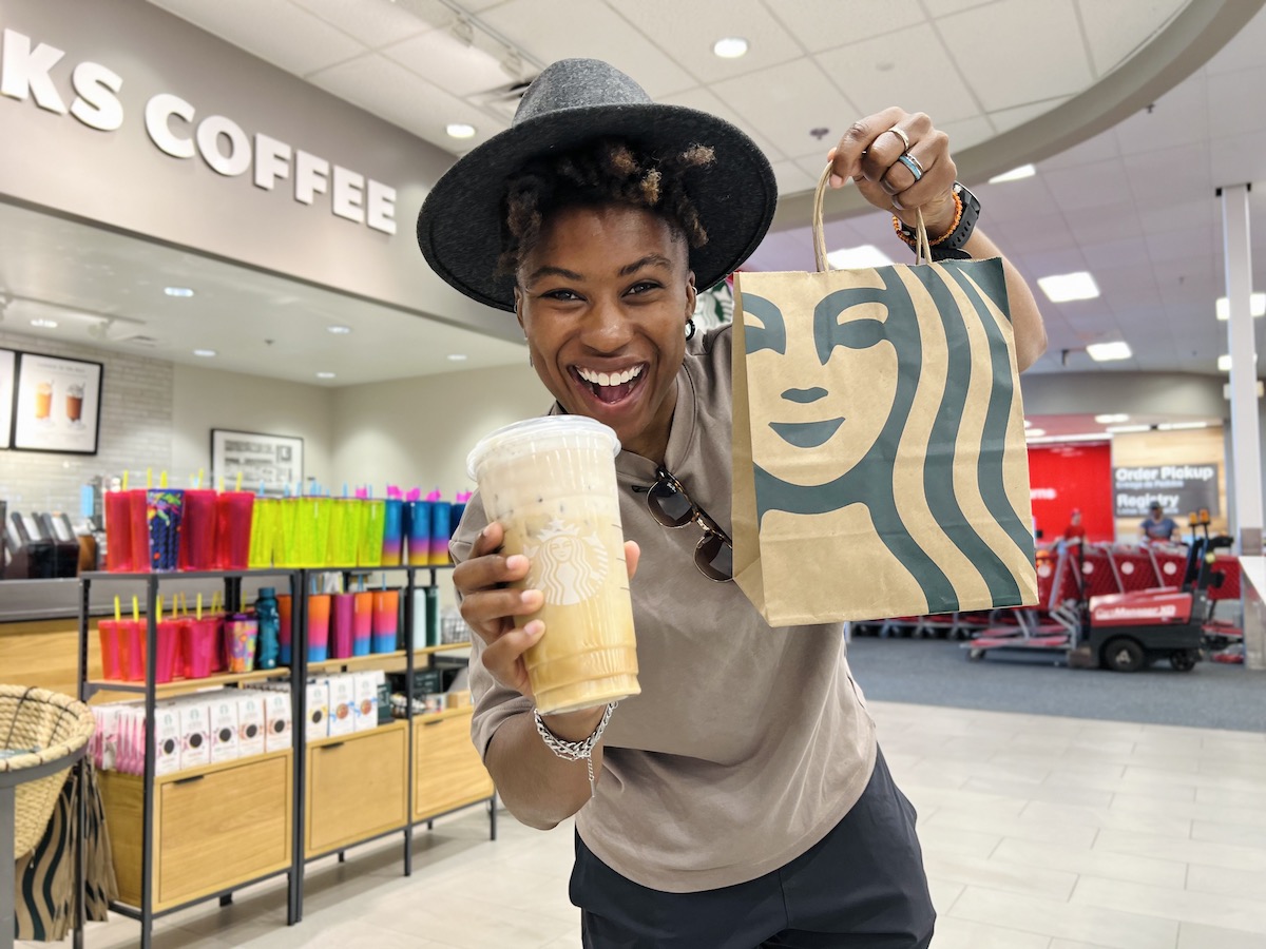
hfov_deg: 67.3
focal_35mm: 26
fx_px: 951
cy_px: 474
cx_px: 633
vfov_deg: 53.1
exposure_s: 1/60
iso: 100
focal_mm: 5.7
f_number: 1.5
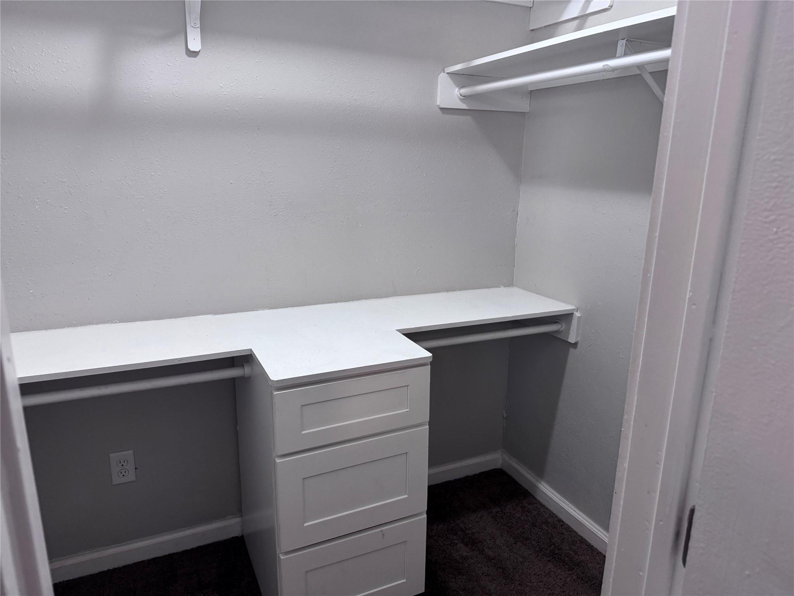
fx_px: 550
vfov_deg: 56.8
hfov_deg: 71.6
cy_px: 298
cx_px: 397
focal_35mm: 24
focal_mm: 6.76
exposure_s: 1/60
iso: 320
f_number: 1.78
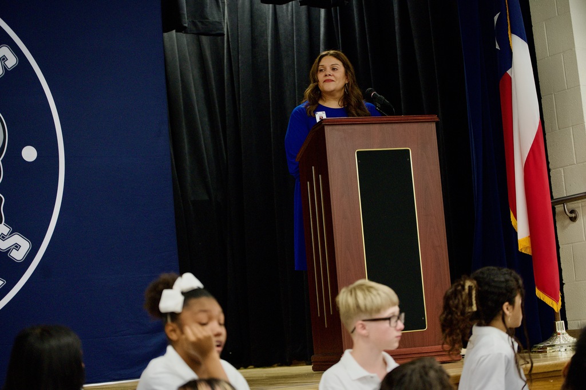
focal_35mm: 70
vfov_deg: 19.4
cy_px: 195
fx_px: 1139
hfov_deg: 28.9
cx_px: 293
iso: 3200
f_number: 2.8
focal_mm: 70
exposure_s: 1/320
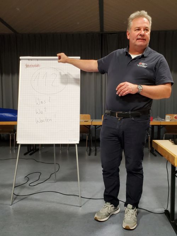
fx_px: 177
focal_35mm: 26
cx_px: 88
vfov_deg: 67.3
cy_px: 118
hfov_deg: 53.0
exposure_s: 1/50
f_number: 2.4
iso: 640
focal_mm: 4.3
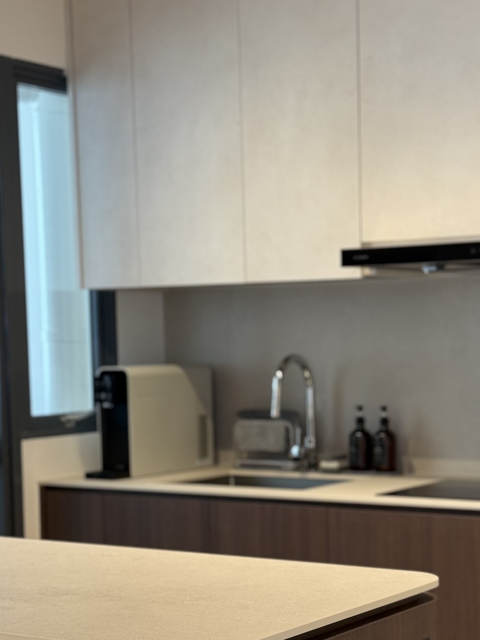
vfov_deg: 26.1
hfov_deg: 19.8
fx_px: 1368
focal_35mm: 74
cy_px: 438
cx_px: 339
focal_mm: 6.76
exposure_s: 1/100
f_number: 1.78
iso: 200
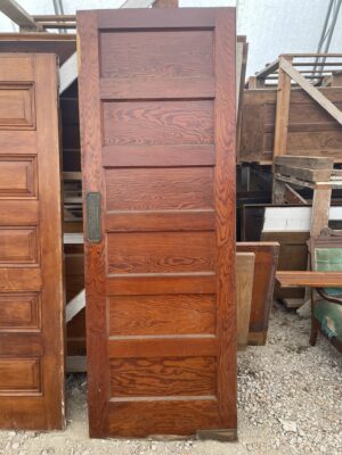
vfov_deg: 67.3
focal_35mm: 26
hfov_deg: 53.1
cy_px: 228
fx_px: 343
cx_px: 171
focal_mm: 4.2
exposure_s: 1/121
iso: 100
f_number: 1.6
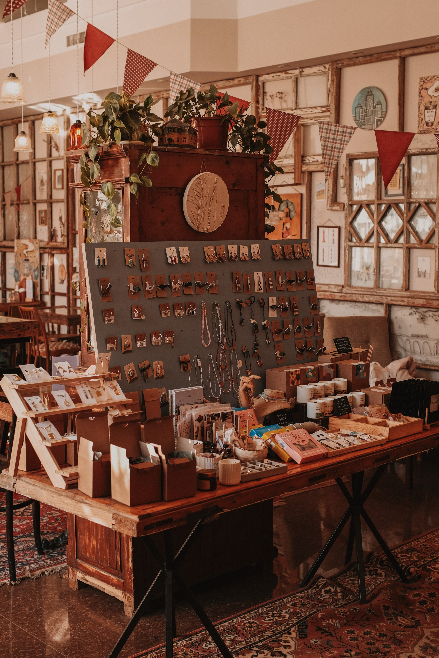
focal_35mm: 45
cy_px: 329
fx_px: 823
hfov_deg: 29.9
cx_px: 220
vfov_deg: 43.6
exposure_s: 1/250
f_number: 2.8
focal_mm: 30
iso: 500
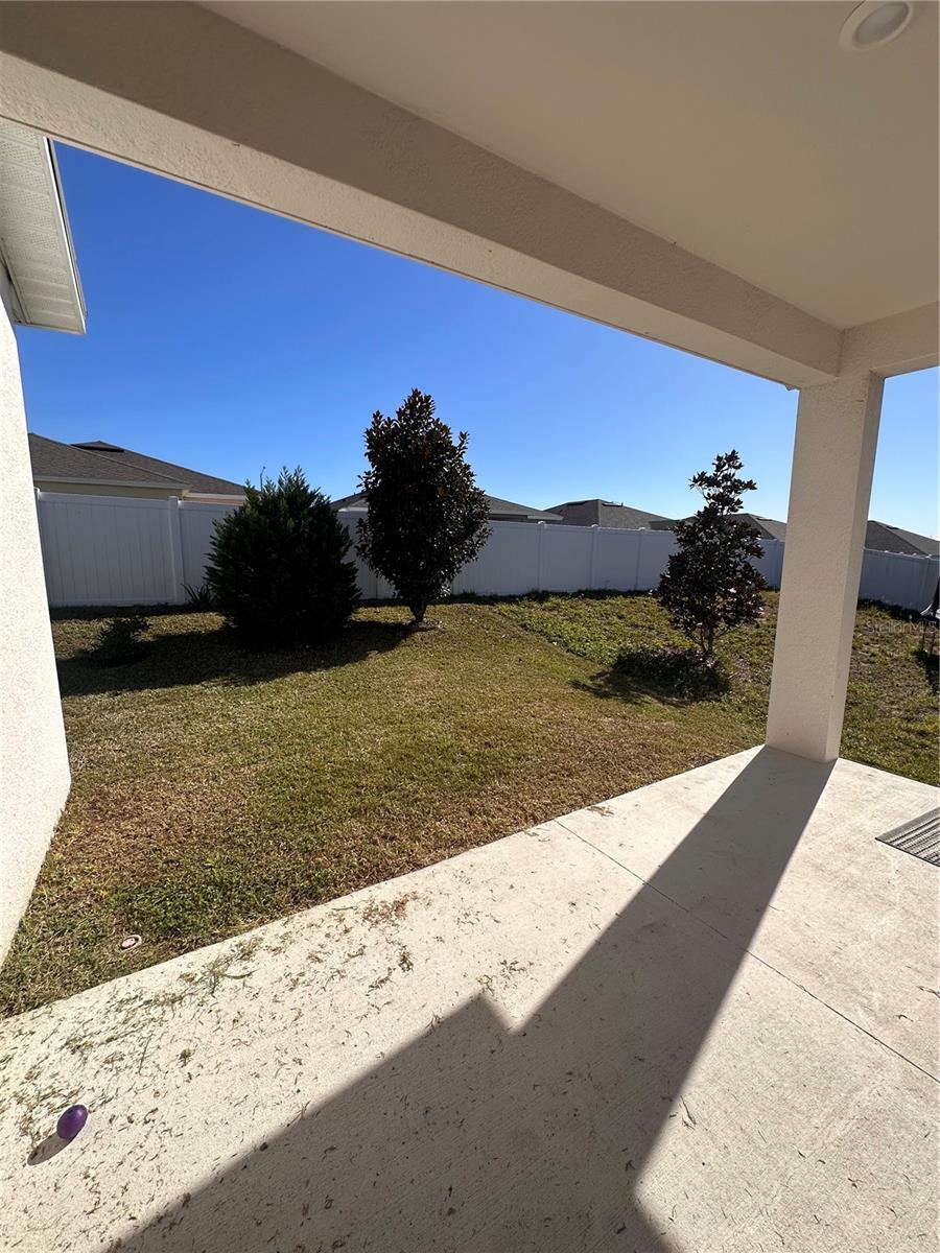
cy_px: 626
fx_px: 507
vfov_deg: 102.1
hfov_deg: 85.7
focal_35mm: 14
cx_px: 470
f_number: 2.2
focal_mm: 2.22
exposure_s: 1/2959
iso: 50
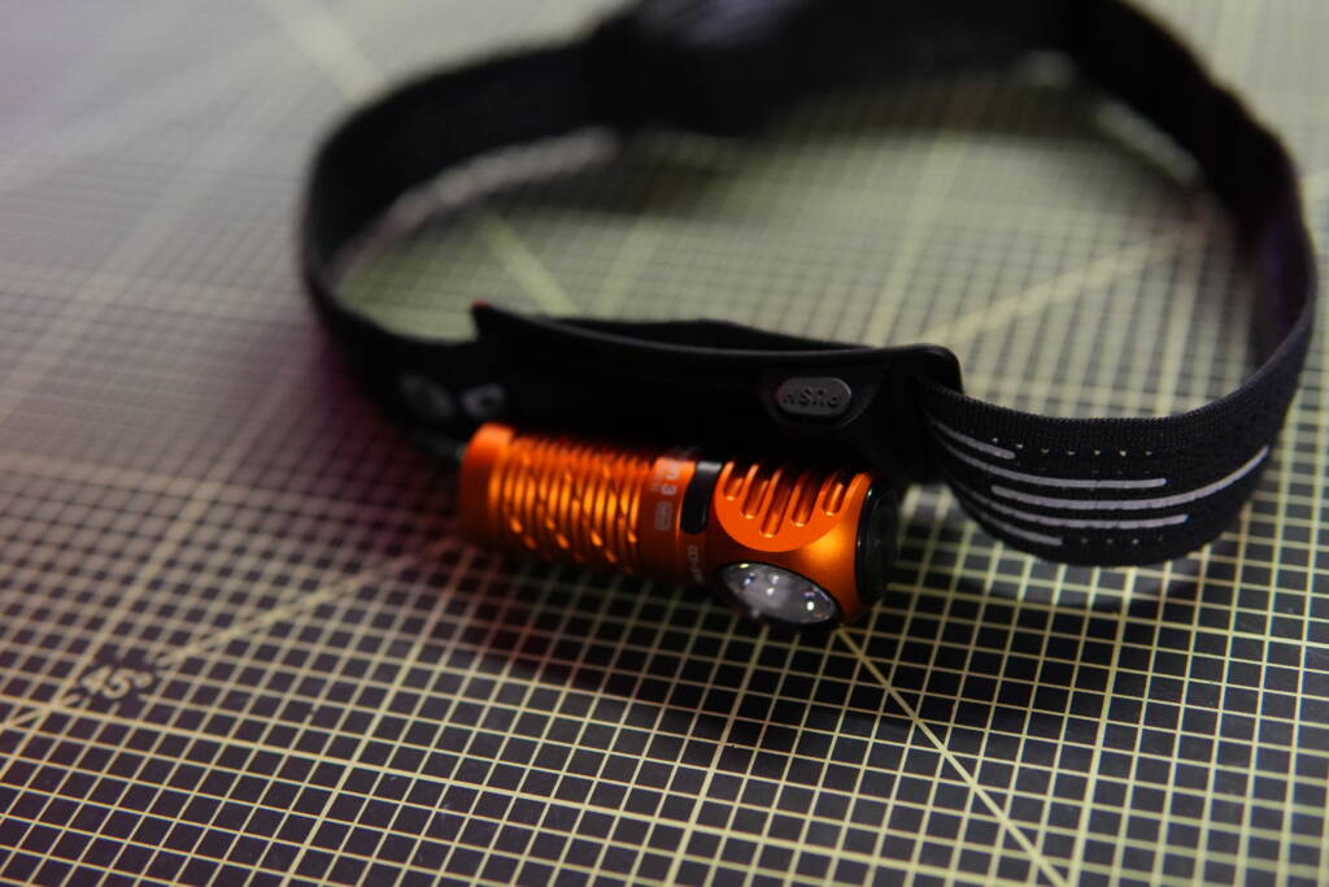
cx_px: 664
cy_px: 444
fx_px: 1661
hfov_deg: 43.6
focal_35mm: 45
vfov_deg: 29.9
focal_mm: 30
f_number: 2
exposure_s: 1/160
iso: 4000
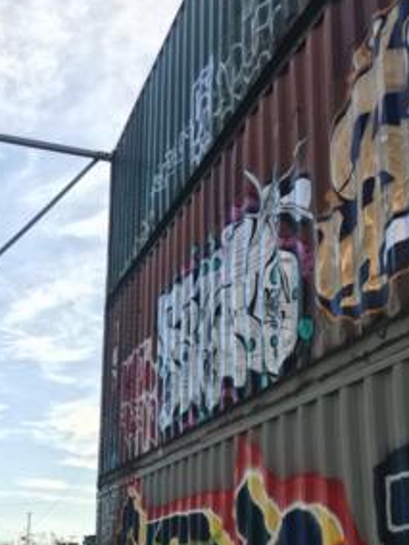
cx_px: 121
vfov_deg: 41.0
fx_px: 709
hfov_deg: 31.8
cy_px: 399
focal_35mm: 45
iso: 25
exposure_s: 1/630
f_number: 2.2
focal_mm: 4.15
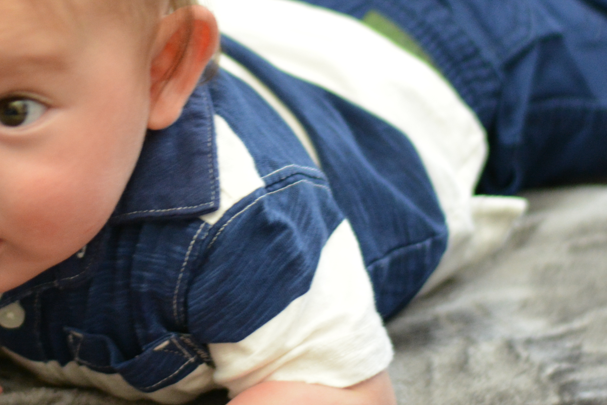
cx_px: 191
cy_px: 34
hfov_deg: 11.0
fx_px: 3136
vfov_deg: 7.4
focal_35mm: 186
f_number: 1.8
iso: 1250
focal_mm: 50
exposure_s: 1/50
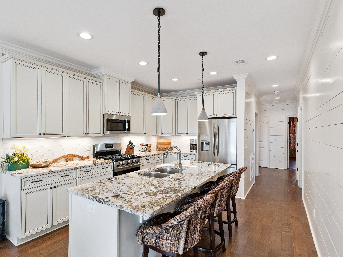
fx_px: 188
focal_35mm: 19
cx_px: 160
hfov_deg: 84.5
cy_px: 132
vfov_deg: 68.7
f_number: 8
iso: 250
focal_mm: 17
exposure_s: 1/40
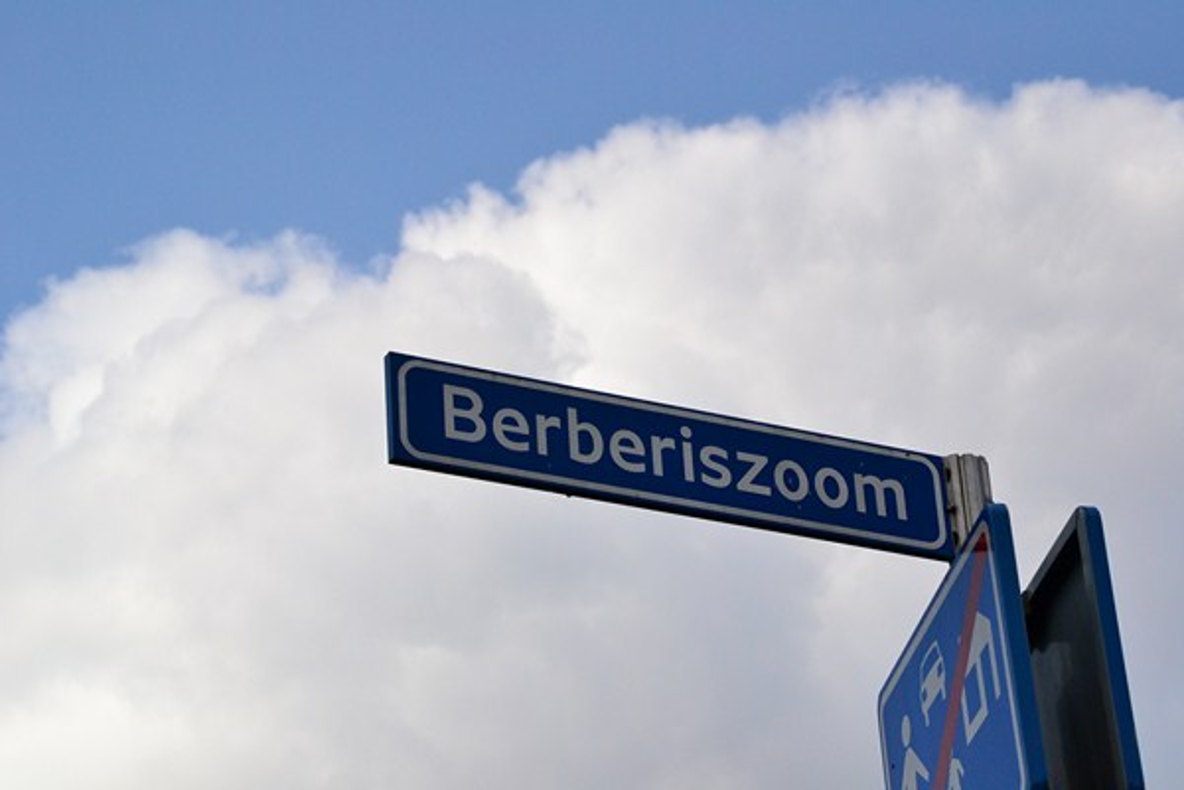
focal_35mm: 102
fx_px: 3354
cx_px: 592
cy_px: 395
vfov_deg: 13.4
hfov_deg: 20.0
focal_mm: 68
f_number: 14
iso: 1600
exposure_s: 1/3200
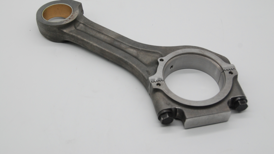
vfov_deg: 20.0
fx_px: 436
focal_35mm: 60
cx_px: 137
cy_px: 65
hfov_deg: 34.9
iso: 1000
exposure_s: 1/640
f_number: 6.3
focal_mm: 38
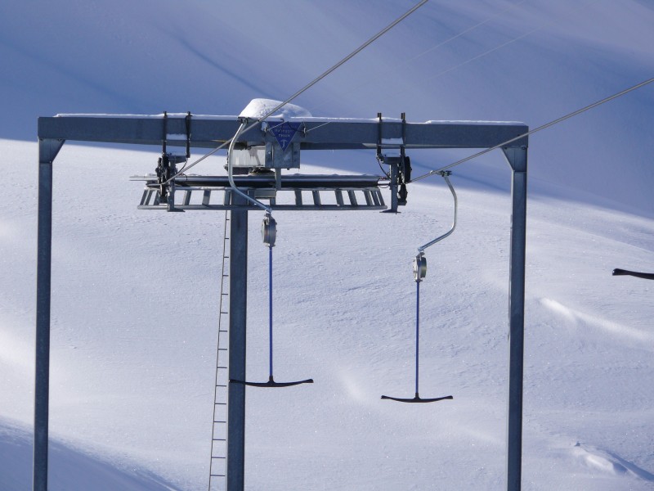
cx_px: 327
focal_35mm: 339
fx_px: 6405
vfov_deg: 4.4
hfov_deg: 5.8
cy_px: 246
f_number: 8
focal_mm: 71.8
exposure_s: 1/500
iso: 100
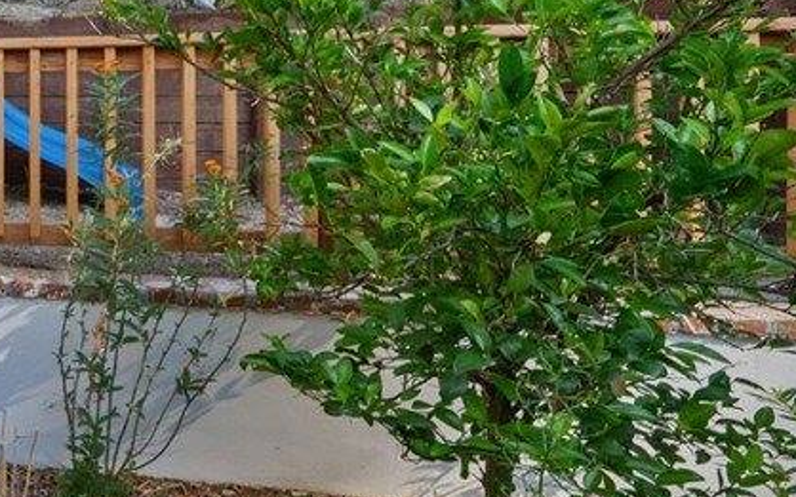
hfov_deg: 42.7
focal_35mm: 30
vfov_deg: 40.3
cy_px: 108
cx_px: -147
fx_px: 651
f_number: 9
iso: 500
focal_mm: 12
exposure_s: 1/80
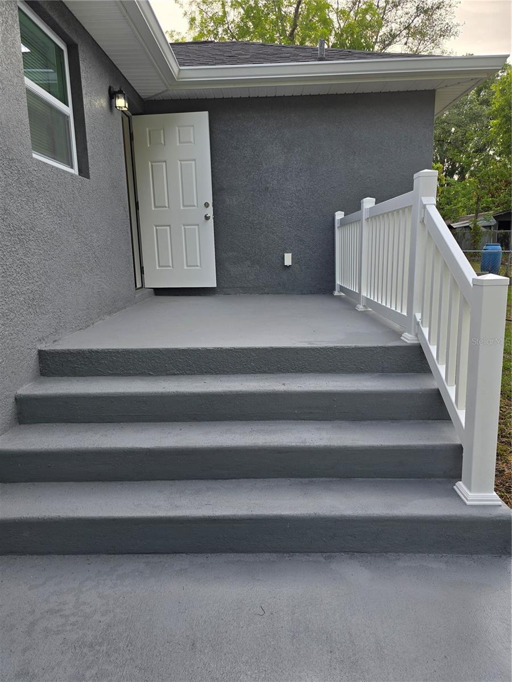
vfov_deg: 73.9
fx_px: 454
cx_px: 256
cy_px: 341
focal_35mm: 23
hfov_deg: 58.9
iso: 12
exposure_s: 1/248
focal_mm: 6.3
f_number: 1.7
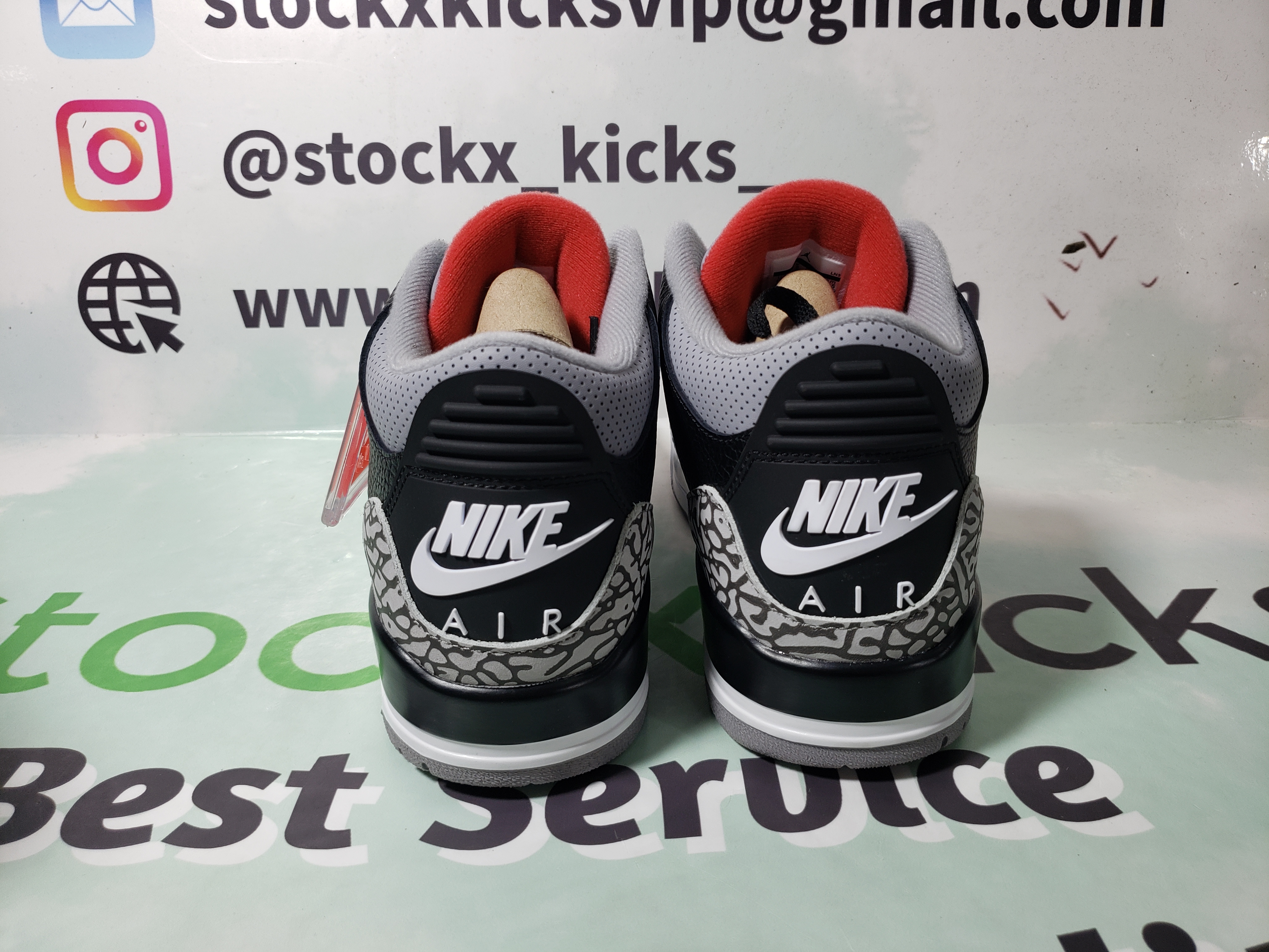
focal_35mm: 26
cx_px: 634
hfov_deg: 67.3
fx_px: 953
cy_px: 476
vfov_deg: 53.1
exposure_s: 1/373
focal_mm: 4.3
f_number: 1.5
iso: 50
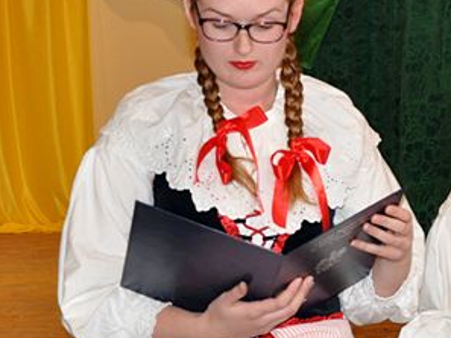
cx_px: 551
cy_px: 202
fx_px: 1720
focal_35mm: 132
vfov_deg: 11.2
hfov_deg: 14.4
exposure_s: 1/60
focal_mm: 32
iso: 1000
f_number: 4.2
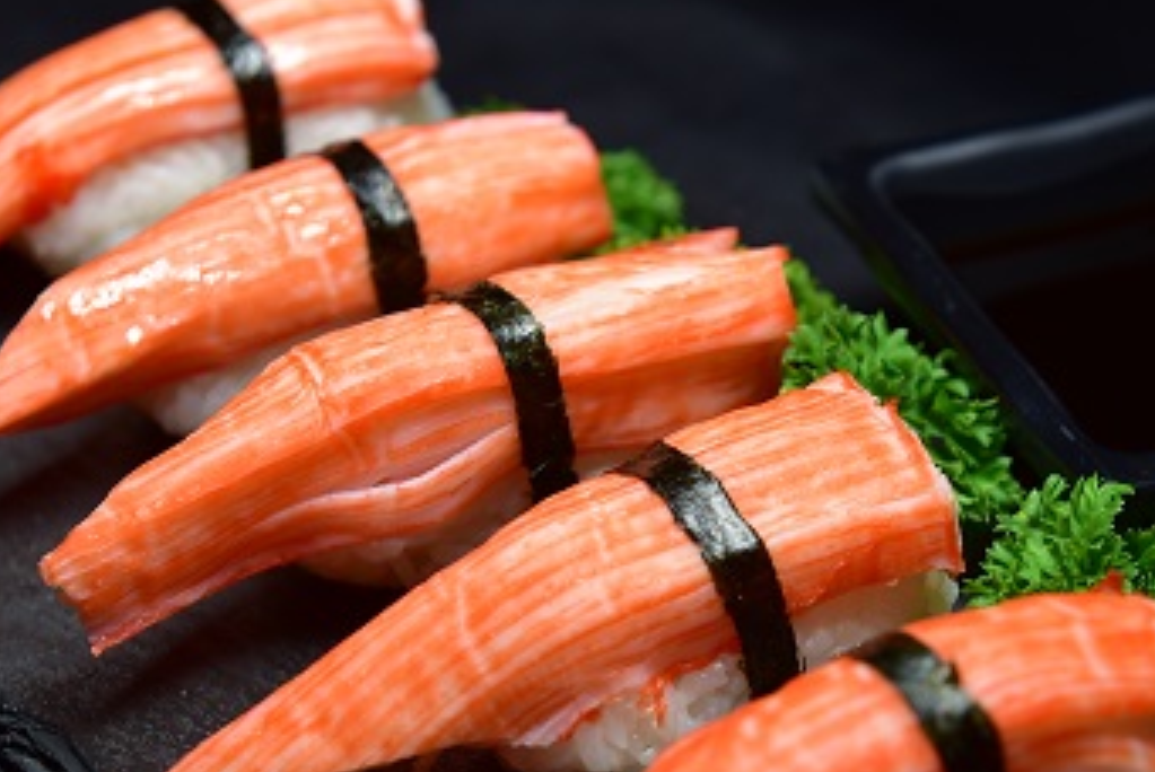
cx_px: 620
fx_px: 3500
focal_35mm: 109
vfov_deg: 12.6
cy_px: 579
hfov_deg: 18.7
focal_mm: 62
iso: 320
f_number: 4.5
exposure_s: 1/160
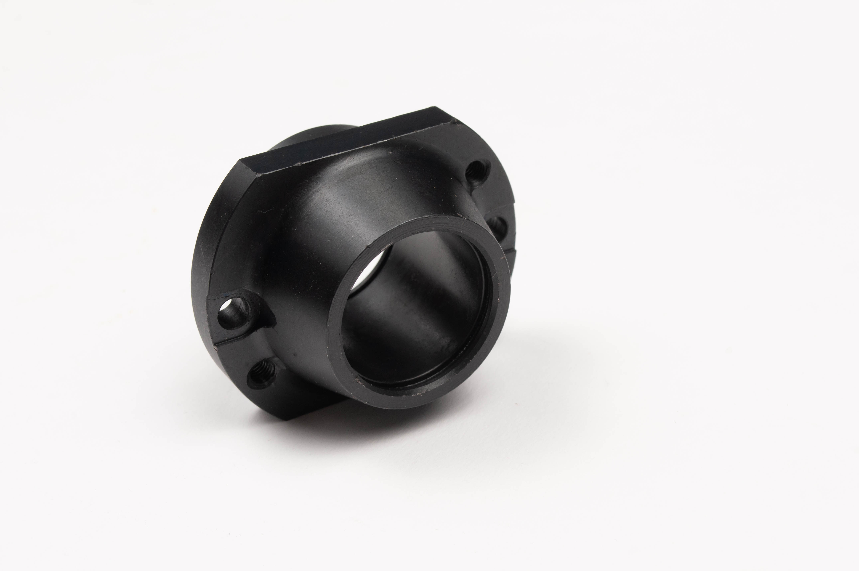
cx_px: 430
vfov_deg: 19.7
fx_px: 1644
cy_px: 286
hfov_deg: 29.3
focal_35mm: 69
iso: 200
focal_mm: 46
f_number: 13
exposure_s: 1/80
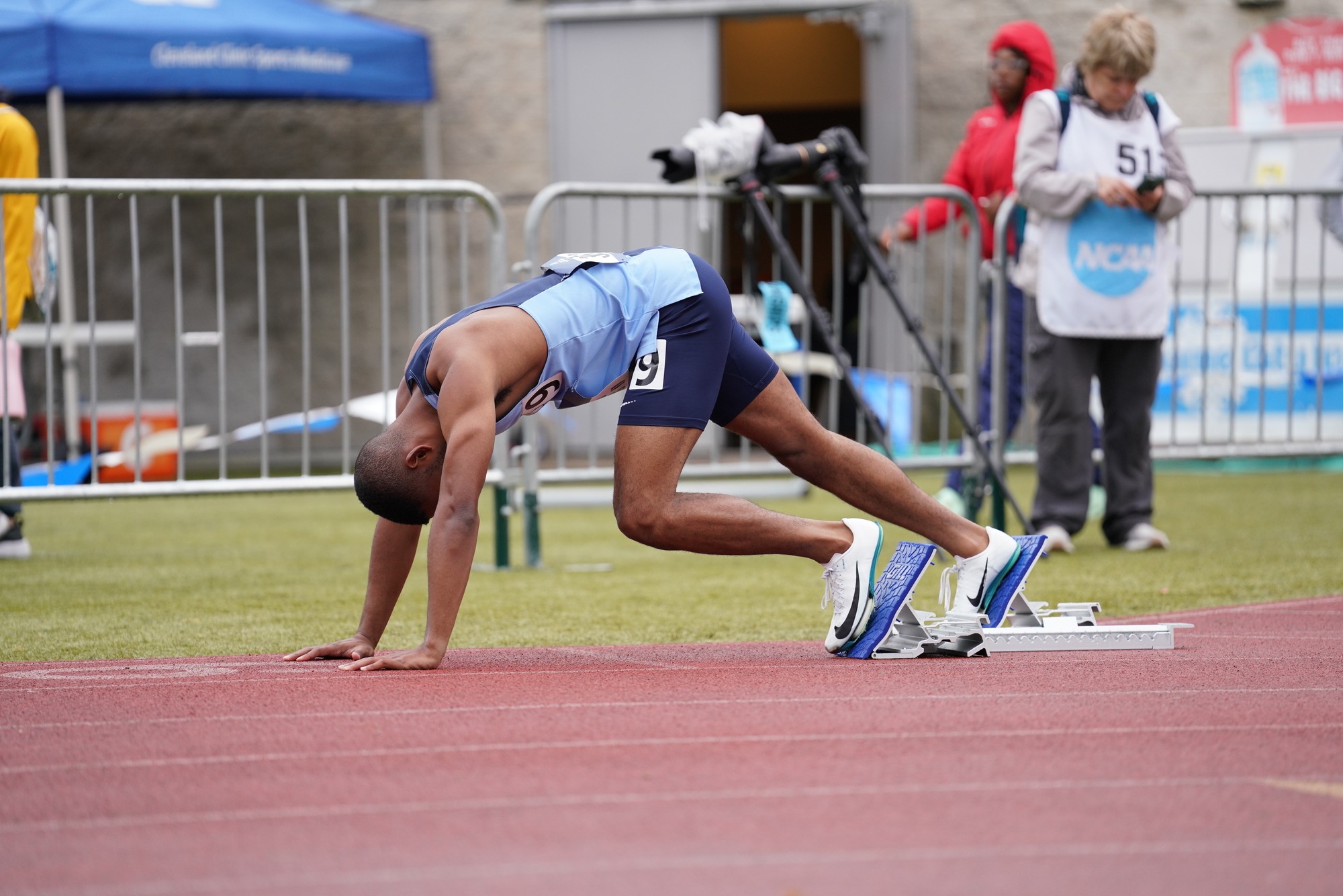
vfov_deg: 7.4
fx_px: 6902
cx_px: 672
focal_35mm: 185
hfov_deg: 11.1
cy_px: 448
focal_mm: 185
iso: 640
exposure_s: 1/1250
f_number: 2.8
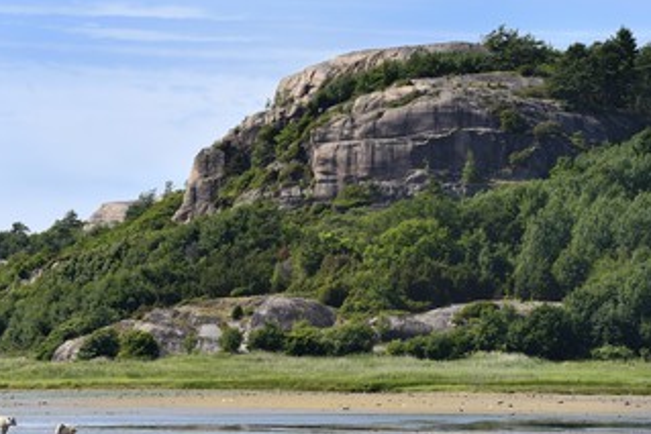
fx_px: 4758
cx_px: 243
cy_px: 216
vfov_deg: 5.2
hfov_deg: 7.8
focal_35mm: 263
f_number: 8
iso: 200
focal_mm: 200
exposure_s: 1/640
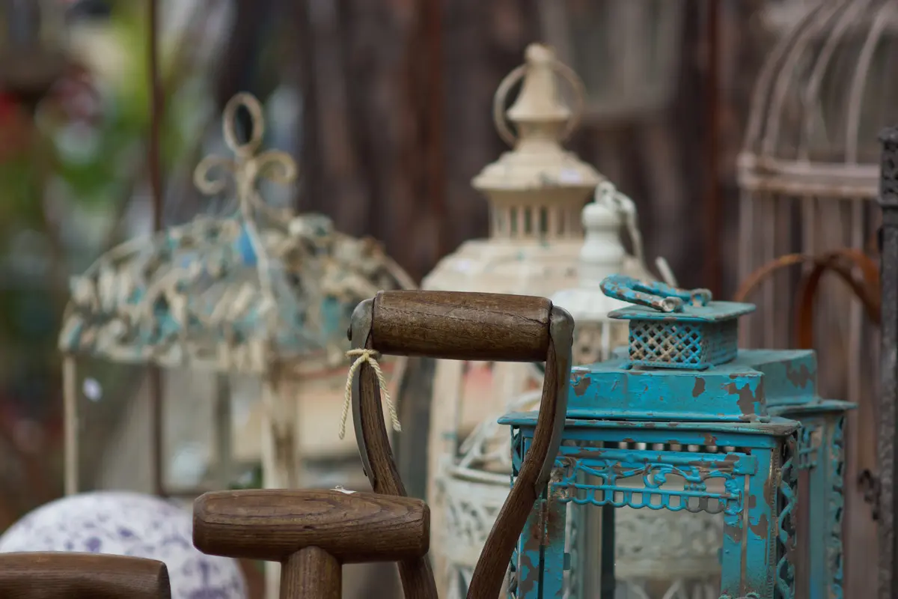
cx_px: 449
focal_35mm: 210
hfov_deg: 9.8
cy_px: 300
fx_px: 5238
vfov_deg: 6.5
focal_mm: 140
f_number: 5
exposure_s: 1/320
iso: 200
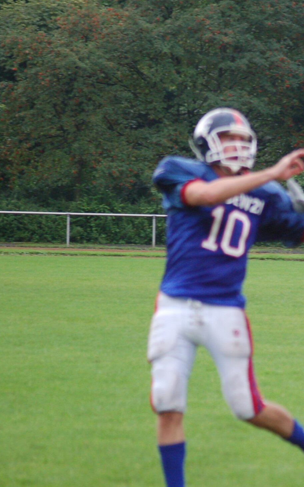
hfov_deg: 4.7
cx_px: 357
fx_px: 3671
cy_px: 244
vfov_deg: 7.6
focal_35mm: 277
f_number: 4.2
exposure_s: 1/400
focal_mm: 120
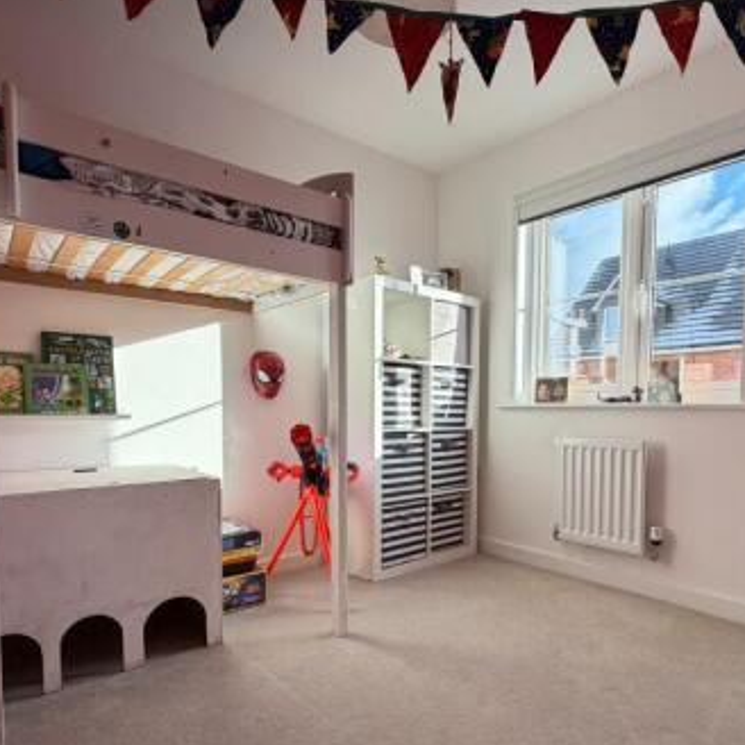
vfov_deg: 69.0
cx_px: 412
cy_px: 442
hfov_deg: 69.4
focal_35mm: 22
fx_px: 536
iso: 50
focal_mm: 2.22
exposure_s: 1/176
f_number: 2.2
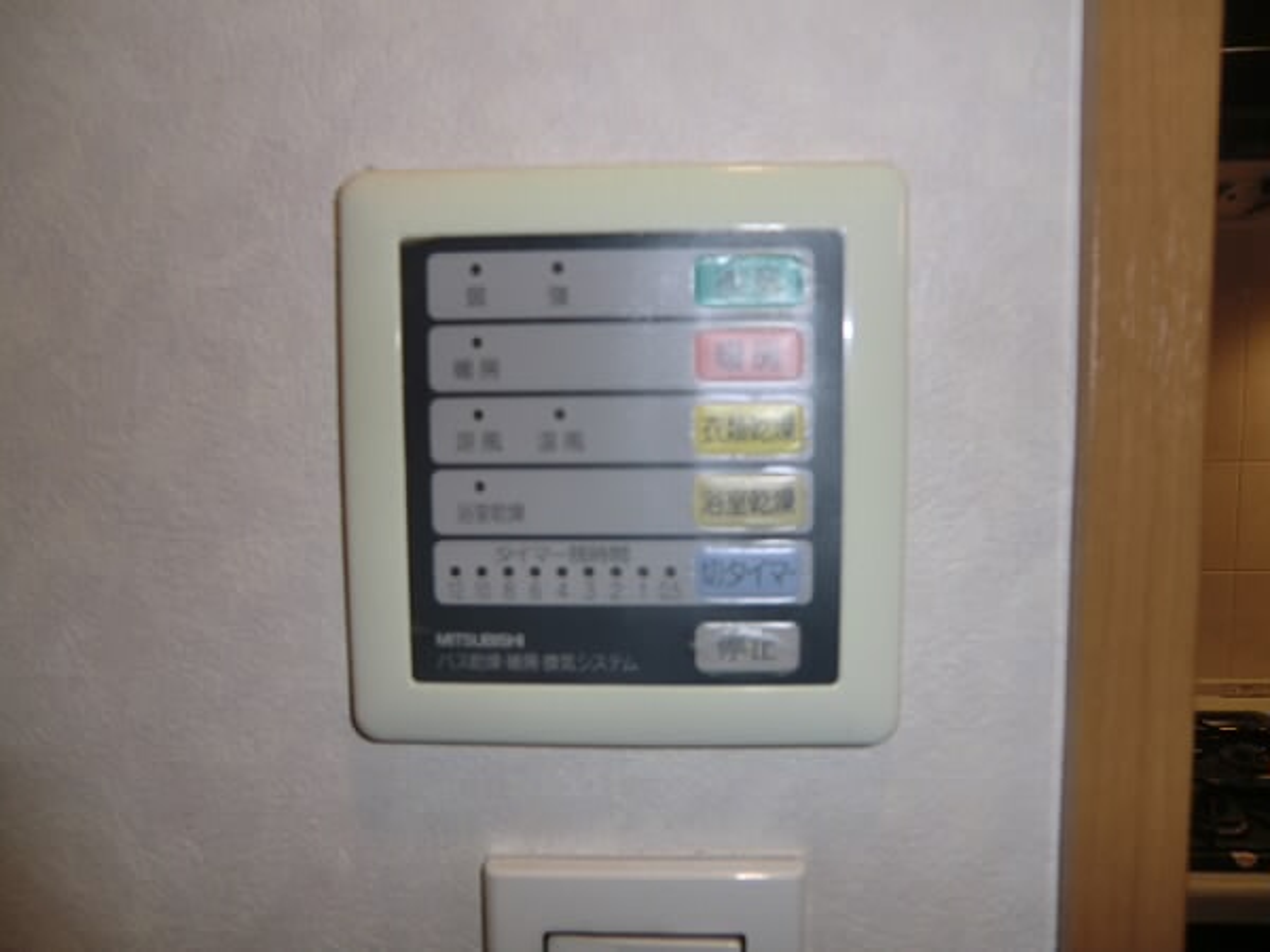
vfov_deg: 56.8
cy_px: 476
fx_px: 881
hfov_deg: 71.6
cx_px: 635
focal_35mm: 24
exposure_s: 1/60
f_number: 3.2
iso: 100
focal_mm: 4.3
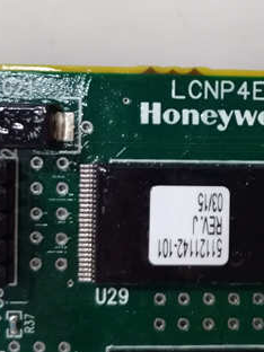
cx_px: 250
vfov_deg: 36.6
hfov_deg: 26.8
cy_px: 135
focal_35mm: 52
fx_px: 529
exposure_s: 1/25
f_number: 2
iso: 844
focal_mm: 3.79
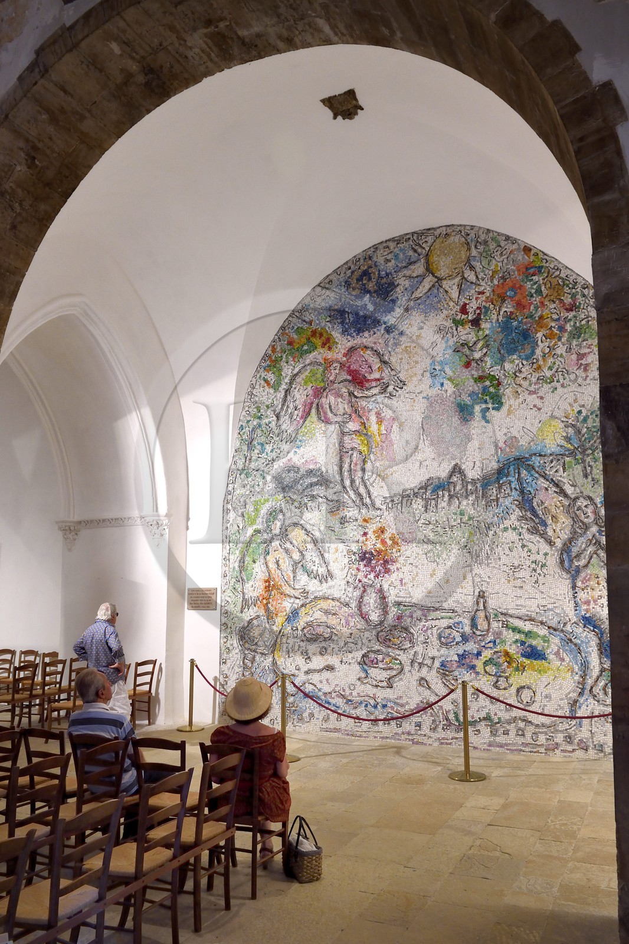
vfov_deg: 73.8
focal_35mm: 24
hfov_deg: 53.1
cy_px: 472
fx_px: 629
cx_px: 314
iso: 1600
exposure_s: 1/60
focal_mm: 24
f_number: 5.6
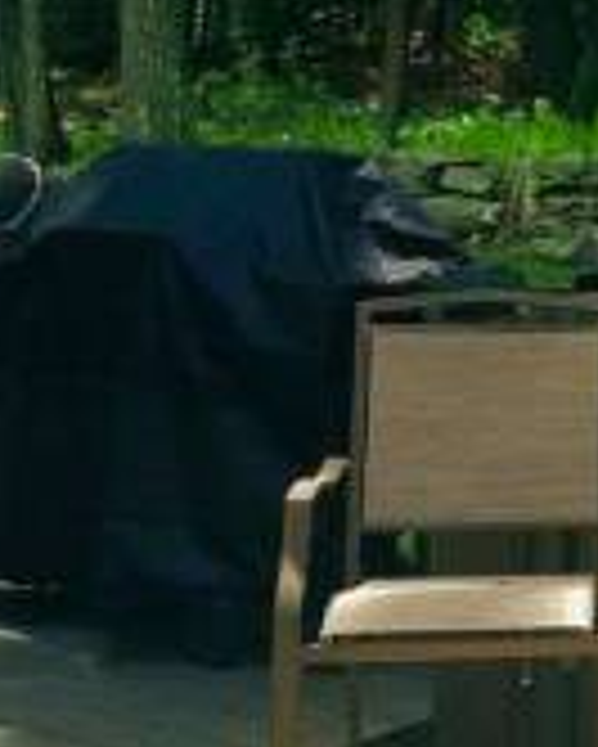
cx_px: 787
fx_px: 1945
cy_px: 140
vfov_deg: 21.4
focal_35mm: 88
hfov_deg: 16.5
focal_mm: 4.2
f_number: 1.7
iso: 50
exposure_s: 1/398
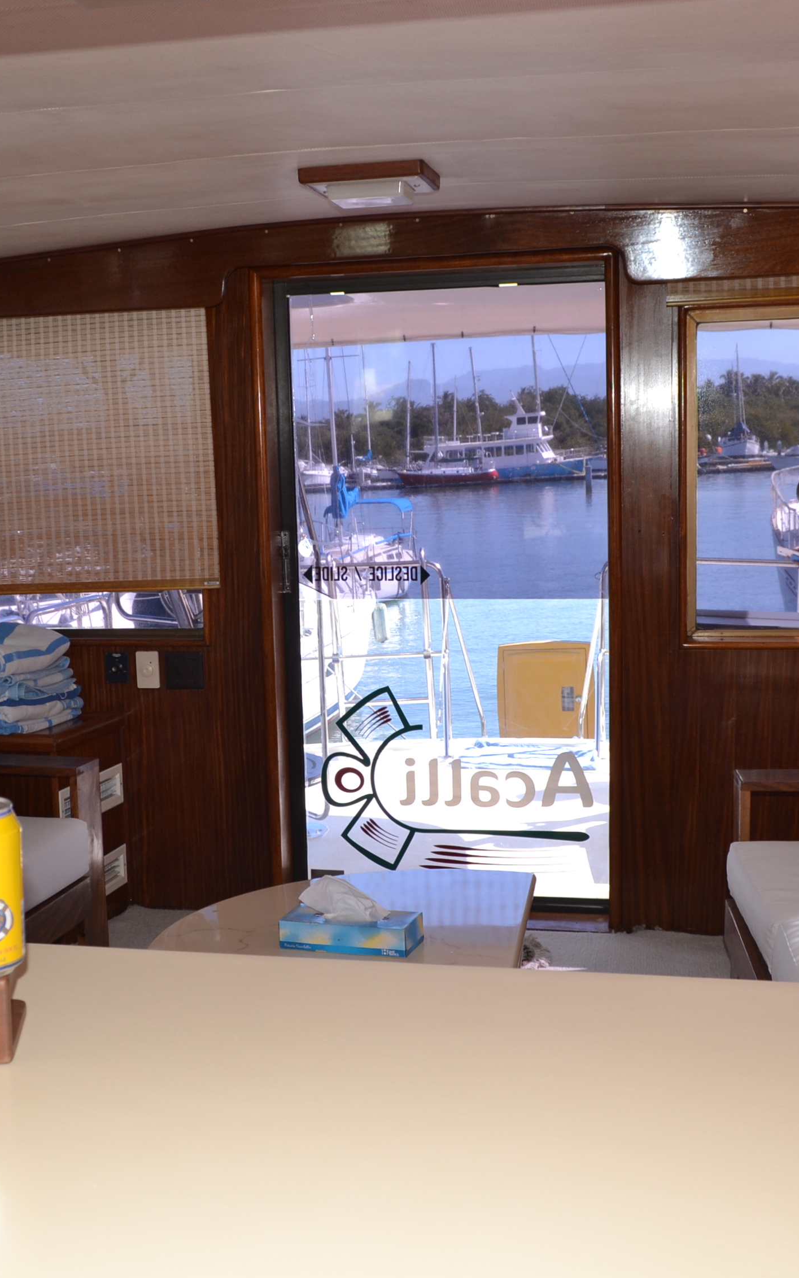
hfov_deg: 30.4
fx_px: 1463
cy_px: 639
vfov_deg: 47.2
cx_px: 300
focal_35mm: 42
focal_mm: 18
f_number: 5.6
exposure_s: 1/80
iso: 220
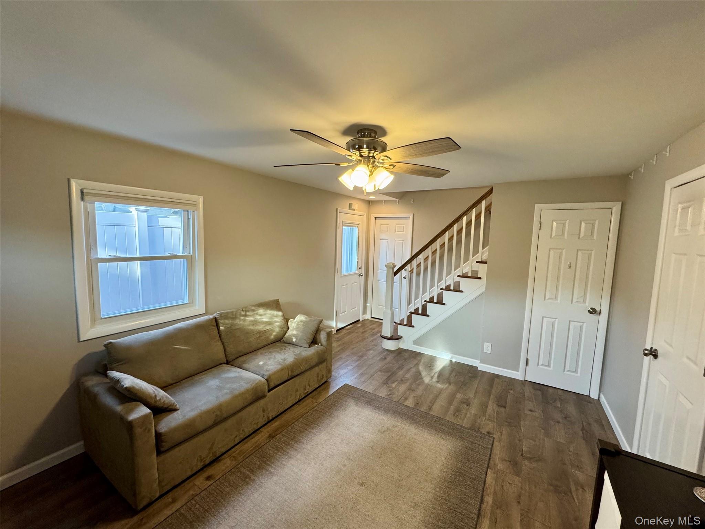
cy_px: 264
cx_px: 352
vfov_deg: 85.7
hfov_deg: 102.1
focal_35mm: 14
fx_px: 285
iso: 250
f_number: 2.2
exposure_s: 1/120
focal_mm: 2.22
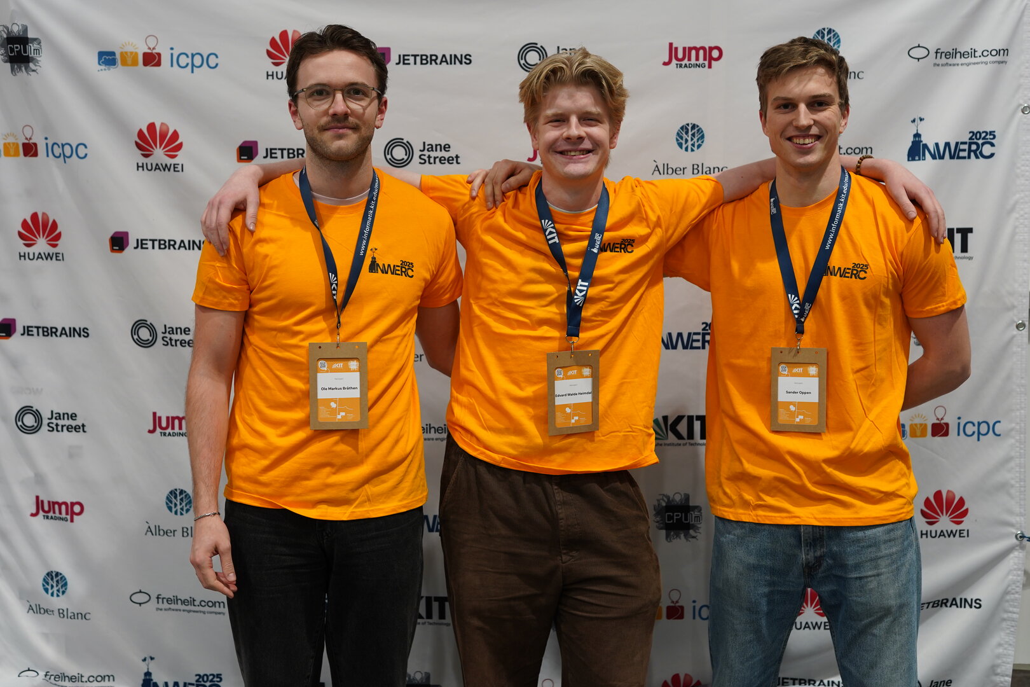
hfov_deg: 39.6
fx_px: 1430
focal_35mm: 50
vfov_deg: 27.0
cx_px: 515
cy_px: 344
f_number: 2.8
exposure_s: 1/60
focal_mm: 50
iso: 640
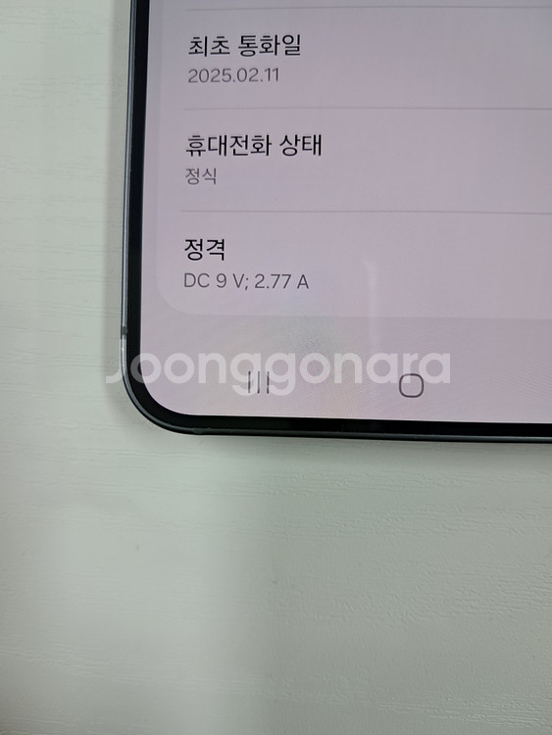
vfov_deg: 65.3
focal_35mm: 27
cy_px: 368
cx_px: 276
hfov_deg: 51.4
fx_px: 574
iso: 125
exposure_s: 1/60
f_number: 1.8
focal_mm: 4
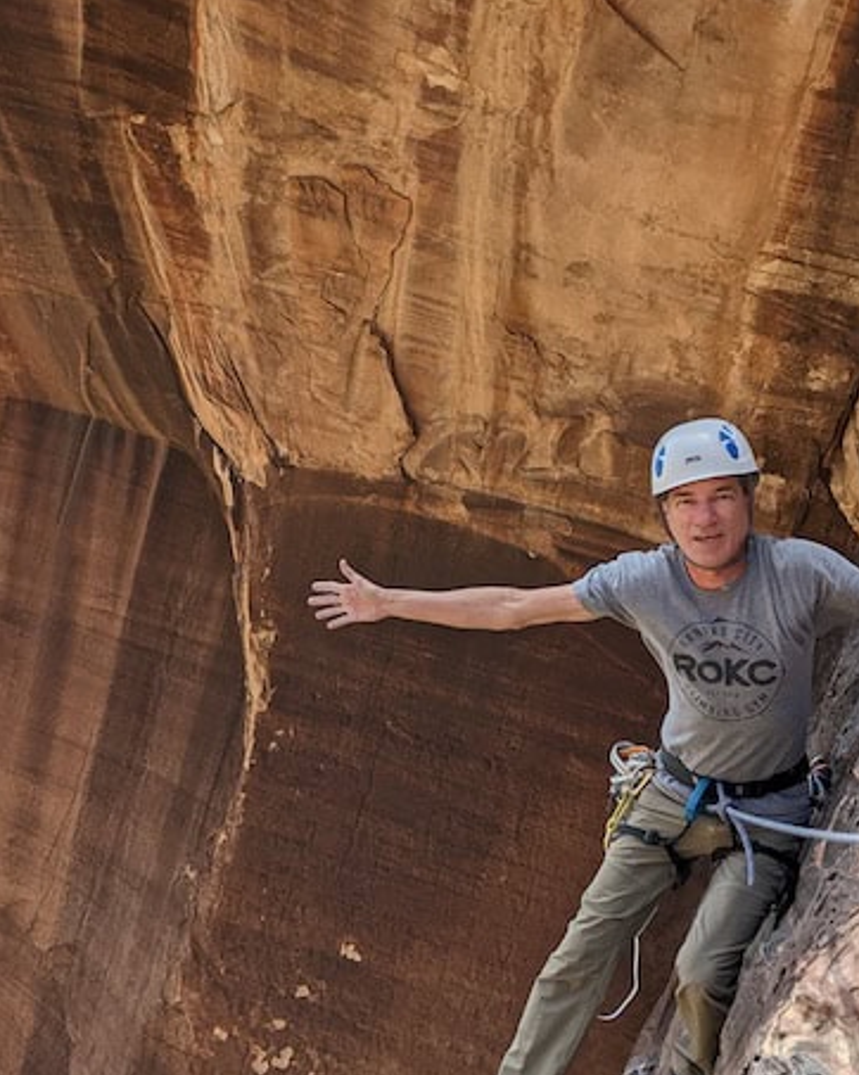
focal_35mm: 41
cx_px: 375
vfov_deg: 44.8
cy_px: 581
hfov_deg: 36.4
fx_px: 1304
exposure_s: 1/1117
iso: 37
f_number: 1.7
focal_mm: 4.4
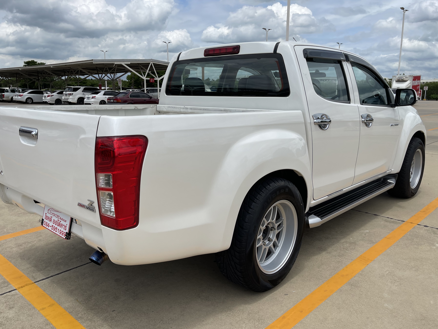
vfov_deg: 49.7
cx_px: 203
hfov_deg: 63.4
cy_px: 162
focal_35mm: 28
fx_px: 354
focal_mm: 5.1
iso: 32
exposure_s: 1/6993
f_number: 1.6
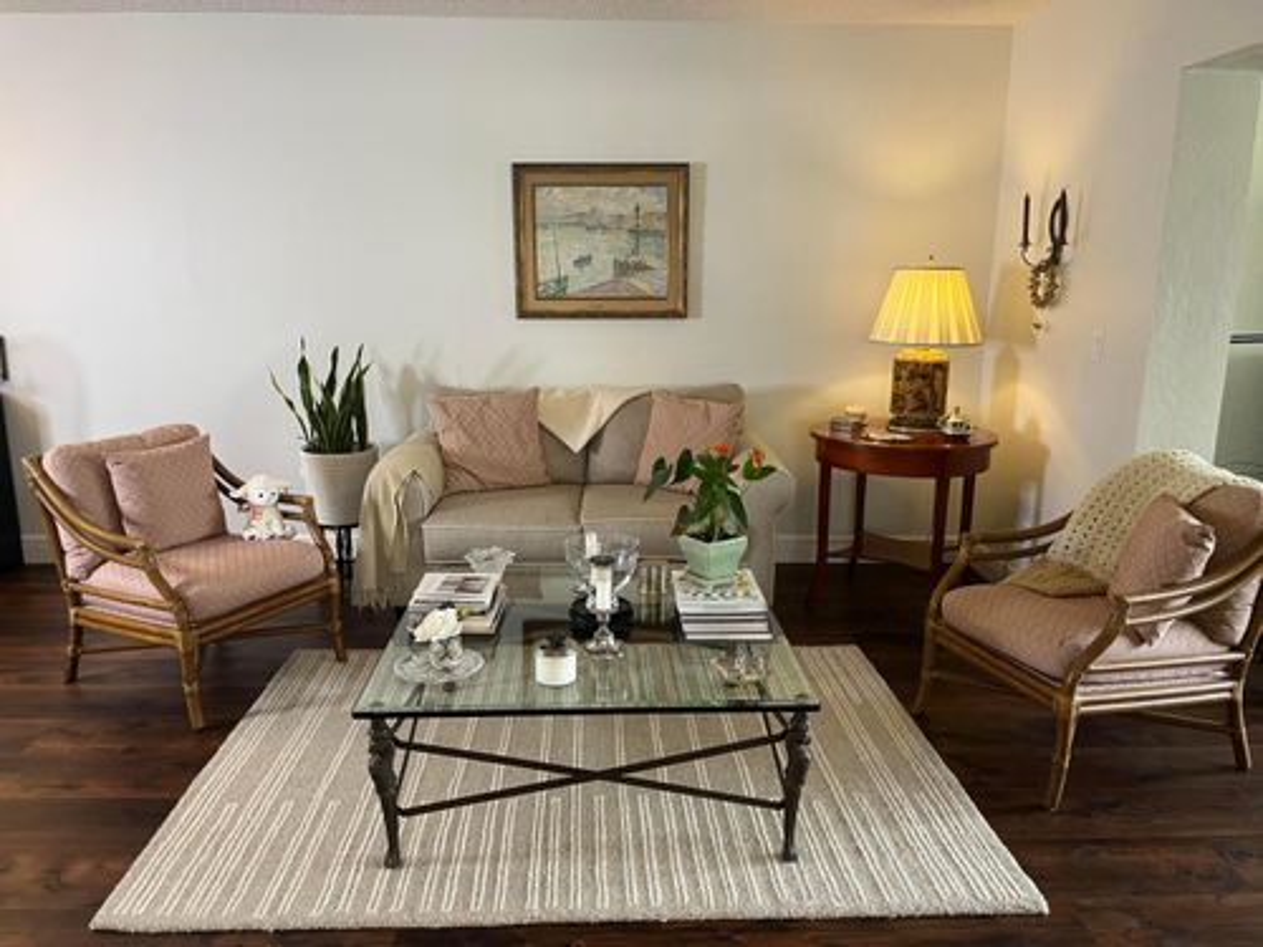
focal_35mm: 26
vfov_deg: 53.1
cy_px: 474
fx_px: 949
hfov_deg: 67.3
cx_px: 632
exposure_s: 1/60
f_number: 1.6
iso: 125
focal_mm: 5.1
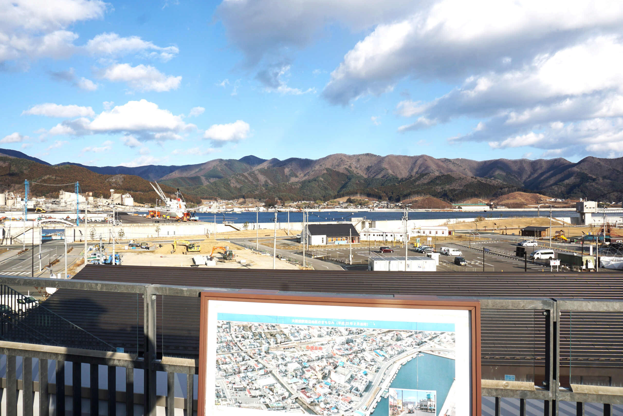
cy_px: 208
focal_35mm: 24
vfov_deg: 53.1
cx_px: 312
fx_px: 415
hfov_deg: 73.7
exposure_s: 1/200
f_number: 9
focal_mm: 16
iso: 100
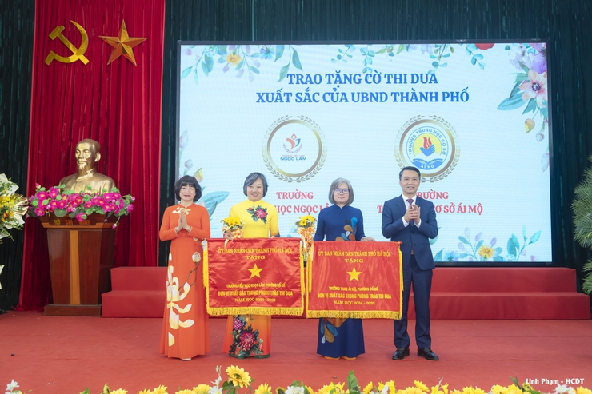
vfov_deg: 38.9
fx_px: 559
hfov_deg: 55.8
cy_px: 197
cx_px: 296
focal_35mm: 34
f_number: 4
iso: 1600
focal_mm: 34
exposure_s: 1/160
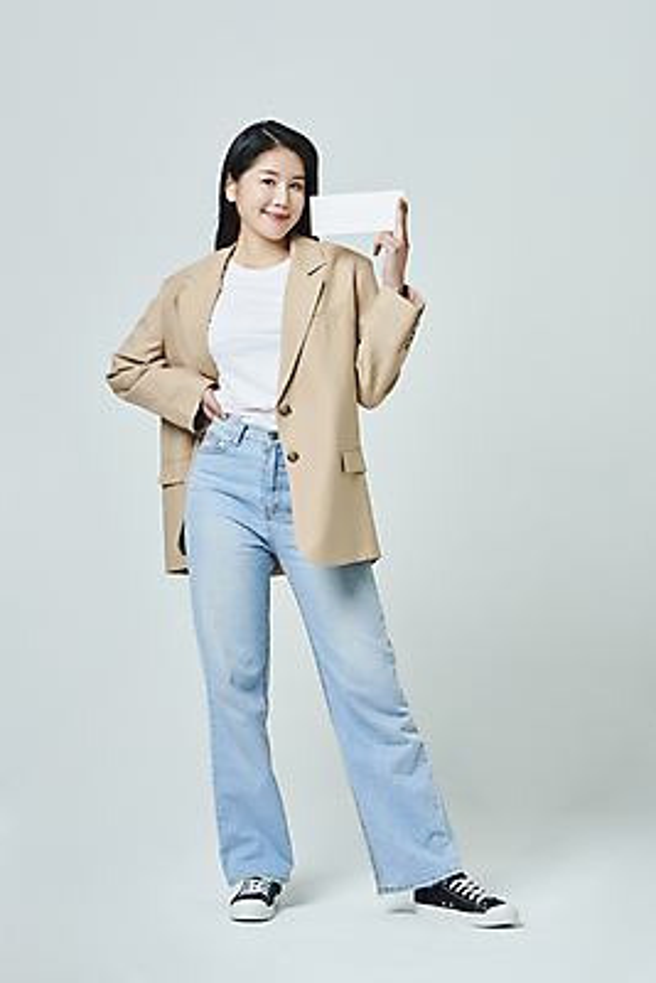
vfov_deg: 28.8
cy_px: 492
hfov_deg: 19.5
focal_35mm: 70
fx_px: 1912
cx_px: 328
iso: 100
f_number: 11
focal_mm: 70
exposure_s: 1/125
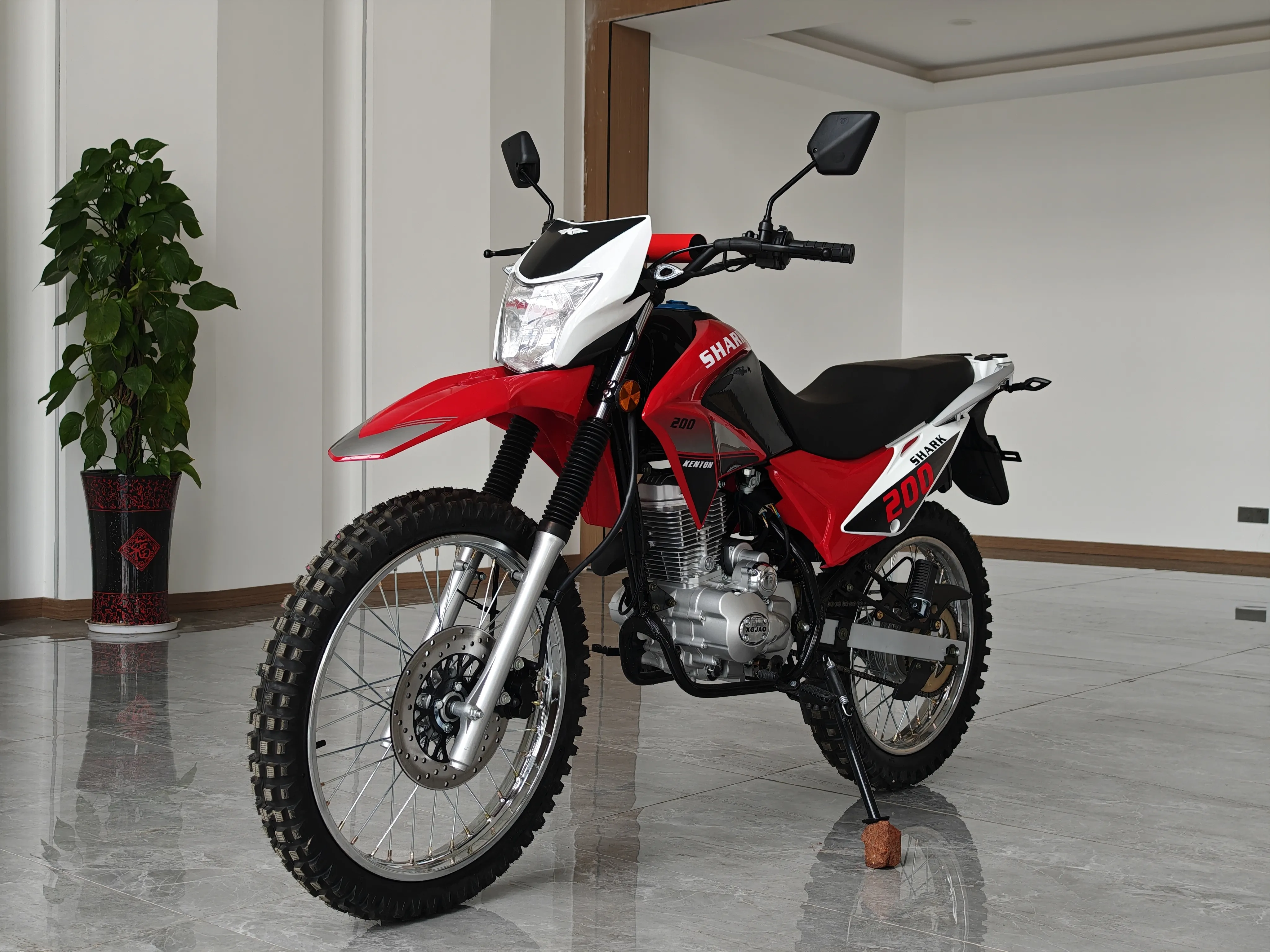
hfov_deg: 41.2
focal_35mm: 46
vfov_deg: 31.5
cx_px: 635
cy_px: 476
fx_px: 1688
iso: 109
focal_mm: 8.72
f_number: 2
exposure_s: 1/100
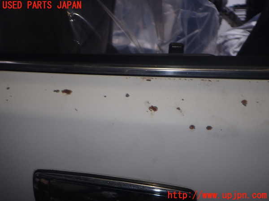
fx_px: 233
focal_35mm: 30
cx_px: 134
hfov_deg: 60.0
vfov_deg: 46.8
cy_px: 100
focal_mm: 5.4
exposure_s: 1/30
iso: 200
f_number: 6.3
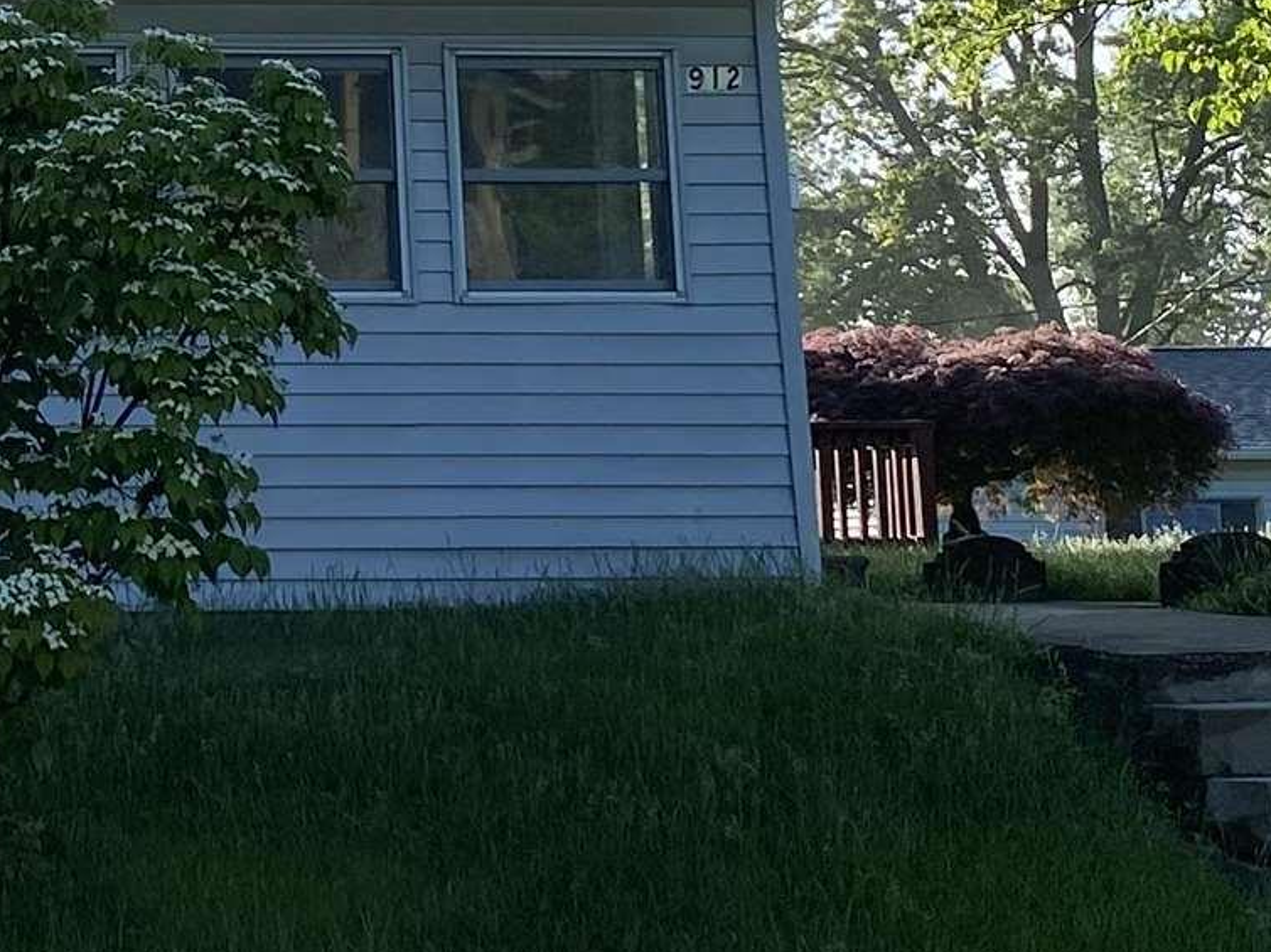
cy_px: 19
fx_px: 3891
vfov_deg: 13.8
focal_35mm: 106
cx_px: -125
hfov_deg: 17.9
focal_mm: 4.25
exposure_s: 1/3205
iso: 32
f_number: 1.8
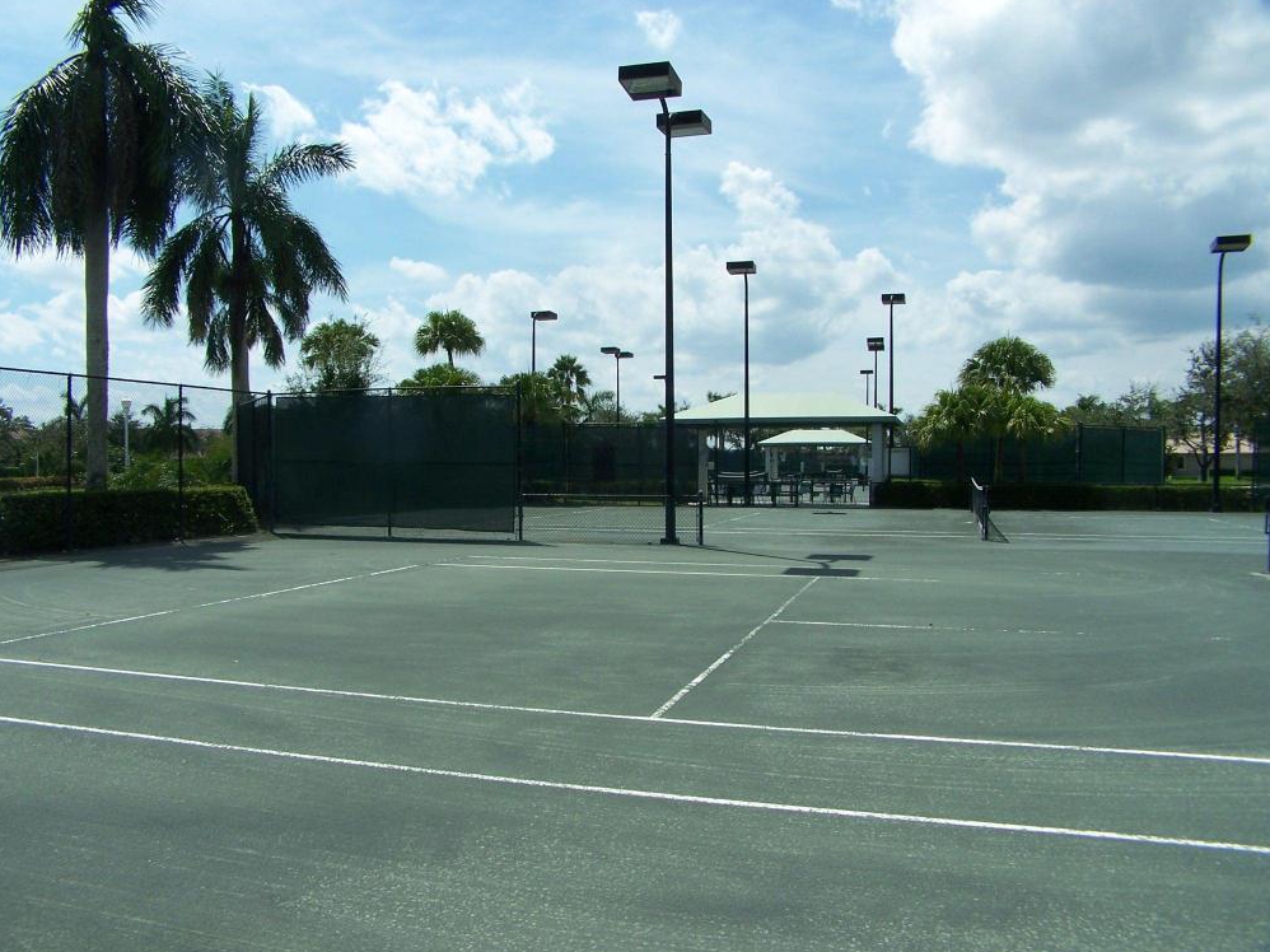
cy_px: 481
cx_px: 627
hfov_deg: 47.9
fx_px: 1430
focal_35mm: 39
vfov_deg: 36.8
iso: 80
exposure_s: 1/800
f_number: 5.6
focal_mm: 6.3
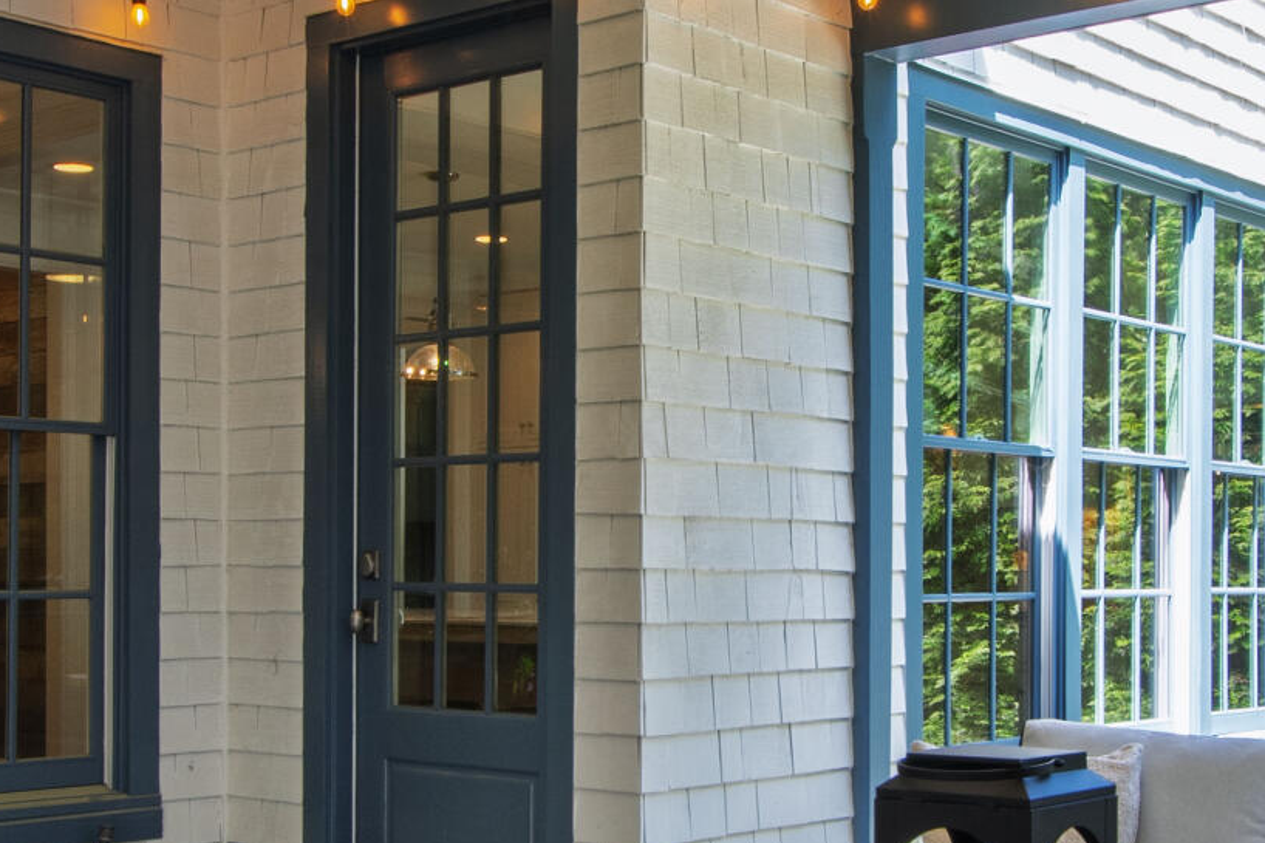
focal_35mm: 55
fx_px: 1932
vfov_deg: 24.5
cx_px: 739
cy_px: 520
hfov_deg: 36.2
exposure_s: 1/8
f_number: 9
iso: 100
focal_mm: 10
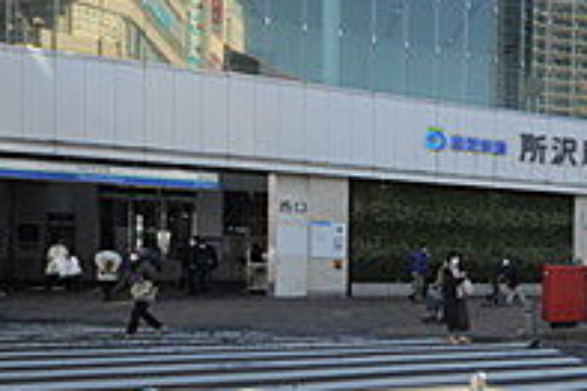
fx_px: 635
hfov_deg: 41.5
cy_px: 267
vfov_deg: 33.8
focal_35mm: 39
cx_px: 617
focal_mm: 8
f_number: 8
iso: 200
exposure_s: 1/250
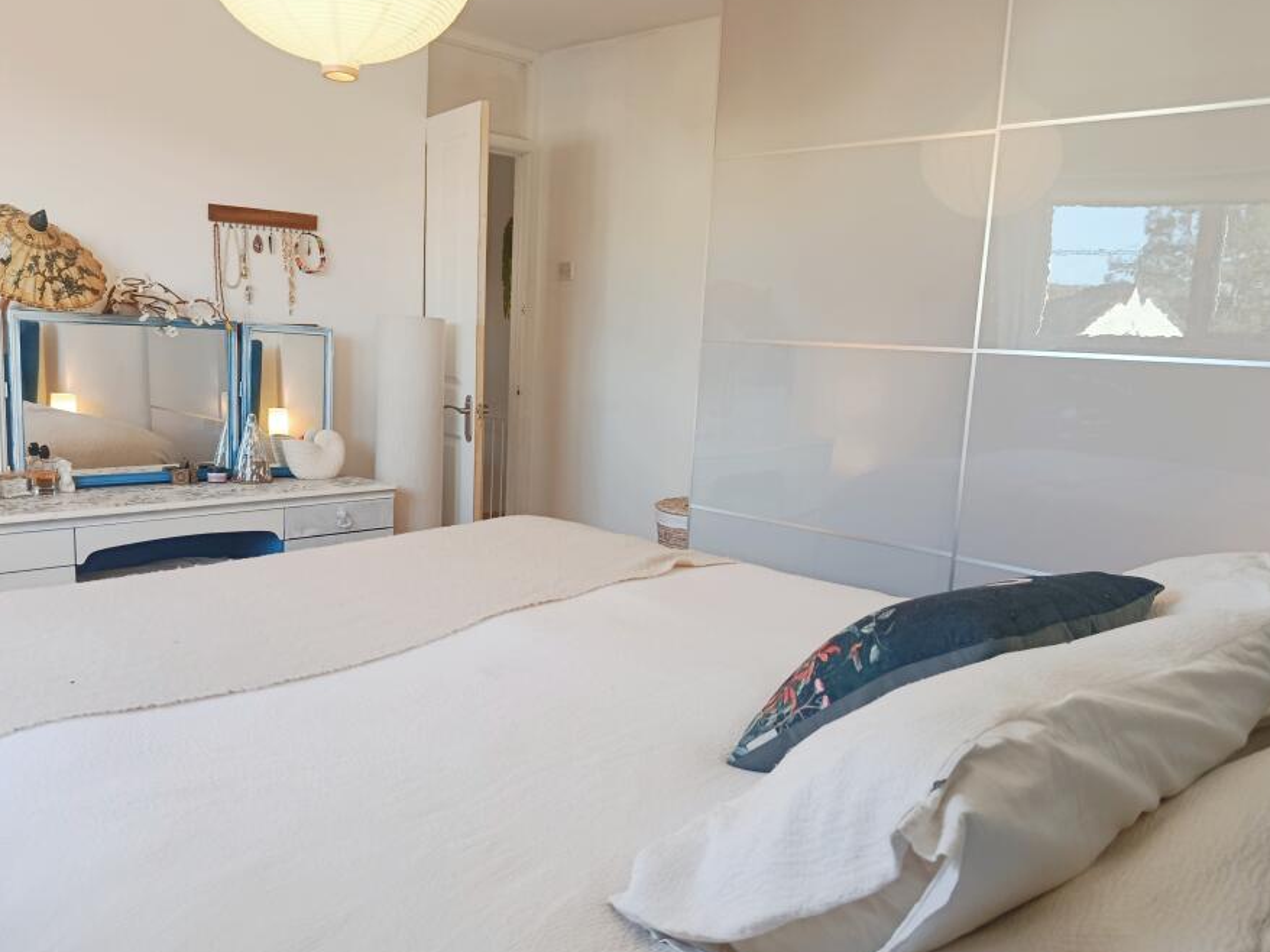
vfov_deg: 49.7
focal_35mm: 28
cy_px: 511
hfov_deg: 63.4
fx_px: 1027
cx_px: 590
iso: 451
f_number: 1.7
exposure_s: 1/100
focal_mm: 5.24
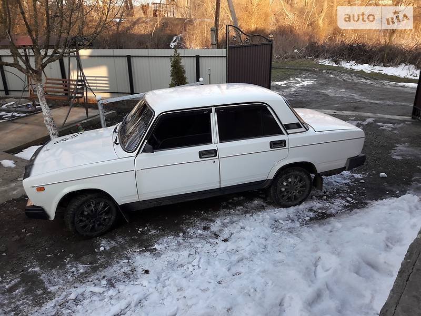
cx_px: 210
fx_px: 341
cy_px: 158
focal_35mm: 28
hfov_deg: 63.4
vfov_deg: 49.7
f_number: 1.9
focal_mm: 3.7
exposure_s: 1/140
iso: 40
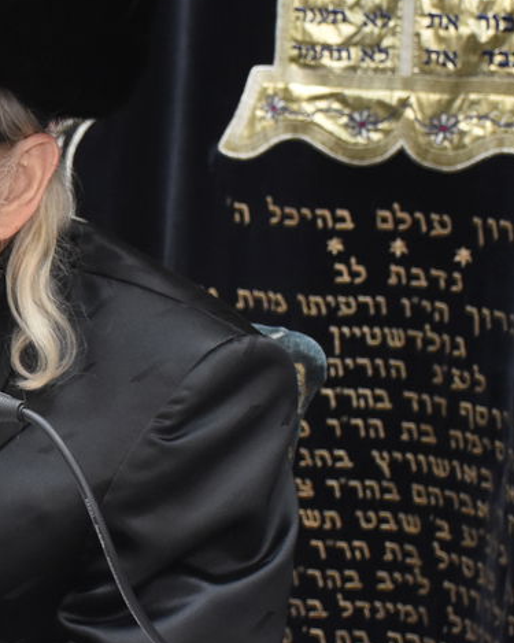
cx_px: -184
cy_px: 301
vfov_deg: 15.3
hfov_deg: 11.8
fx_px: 2397
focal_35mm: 126
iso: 1600
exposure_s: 1/160
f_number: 5.6
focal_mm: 30
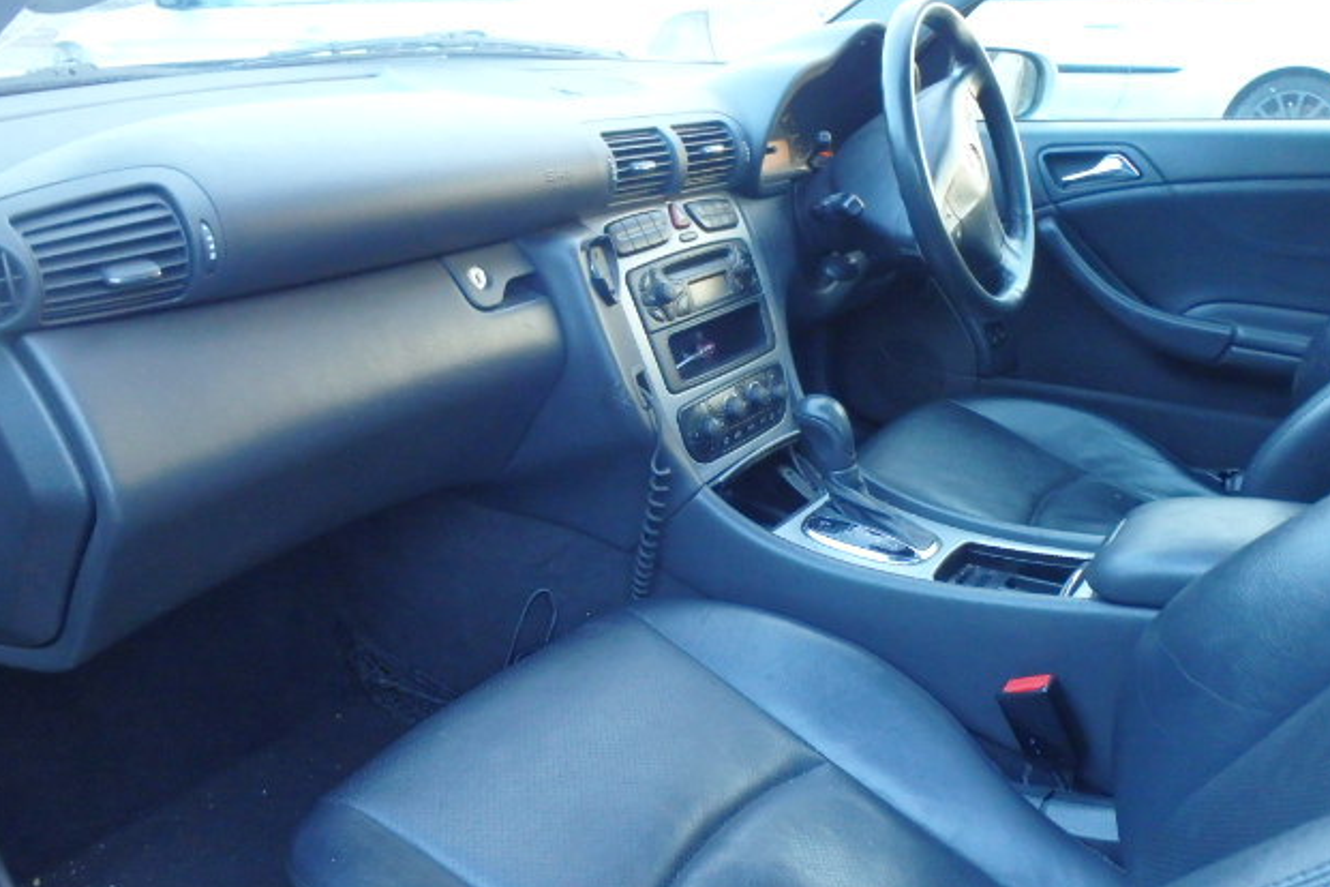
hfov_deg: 61.9
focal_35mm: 30
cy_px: 467
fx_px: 1108
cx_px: 672
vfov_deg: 43.6
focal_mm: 5
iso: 800
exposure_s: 1/30
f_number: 3.9
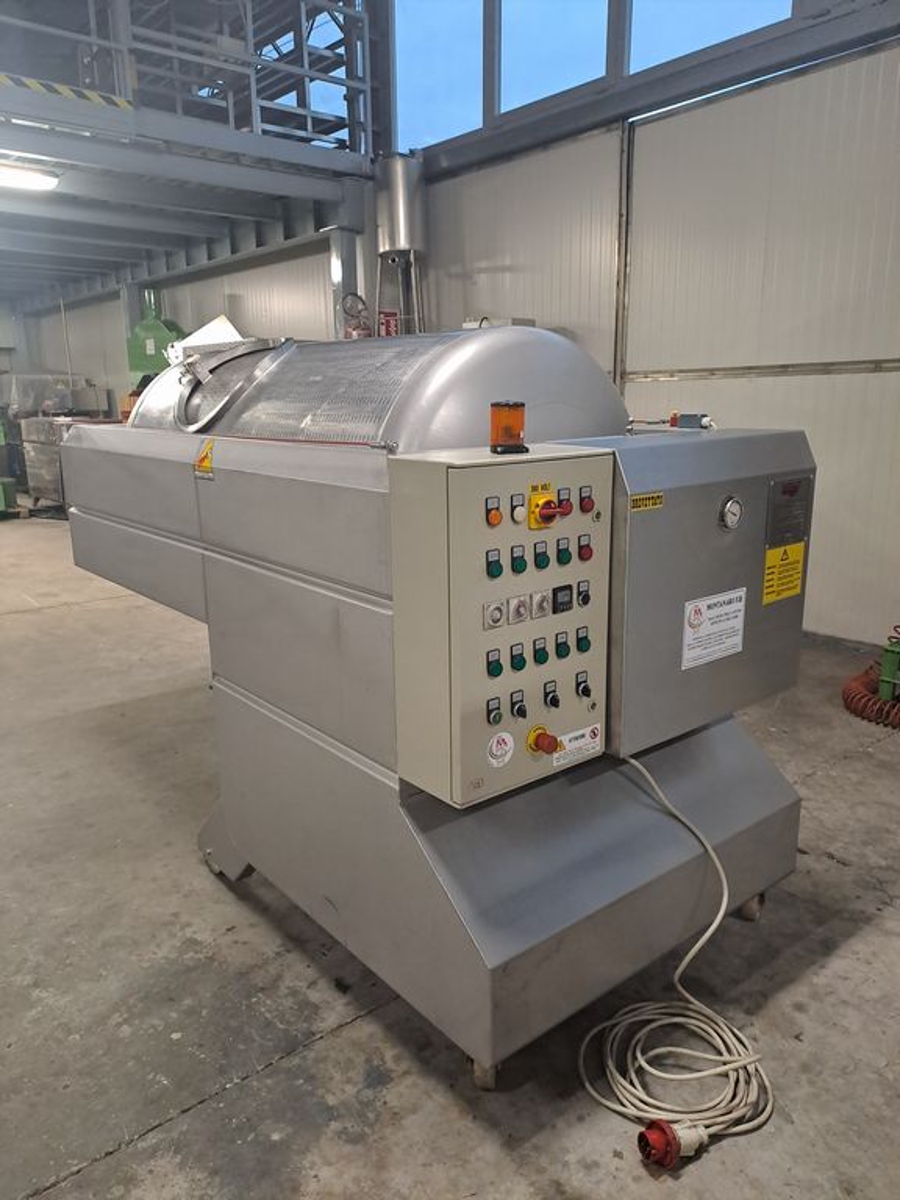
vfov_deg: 69.4
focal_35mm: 25
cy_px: 600
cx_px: 450
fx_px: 867
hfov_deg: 54.9
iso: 320
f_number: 1.8
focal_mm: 4.65
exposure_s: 1/50
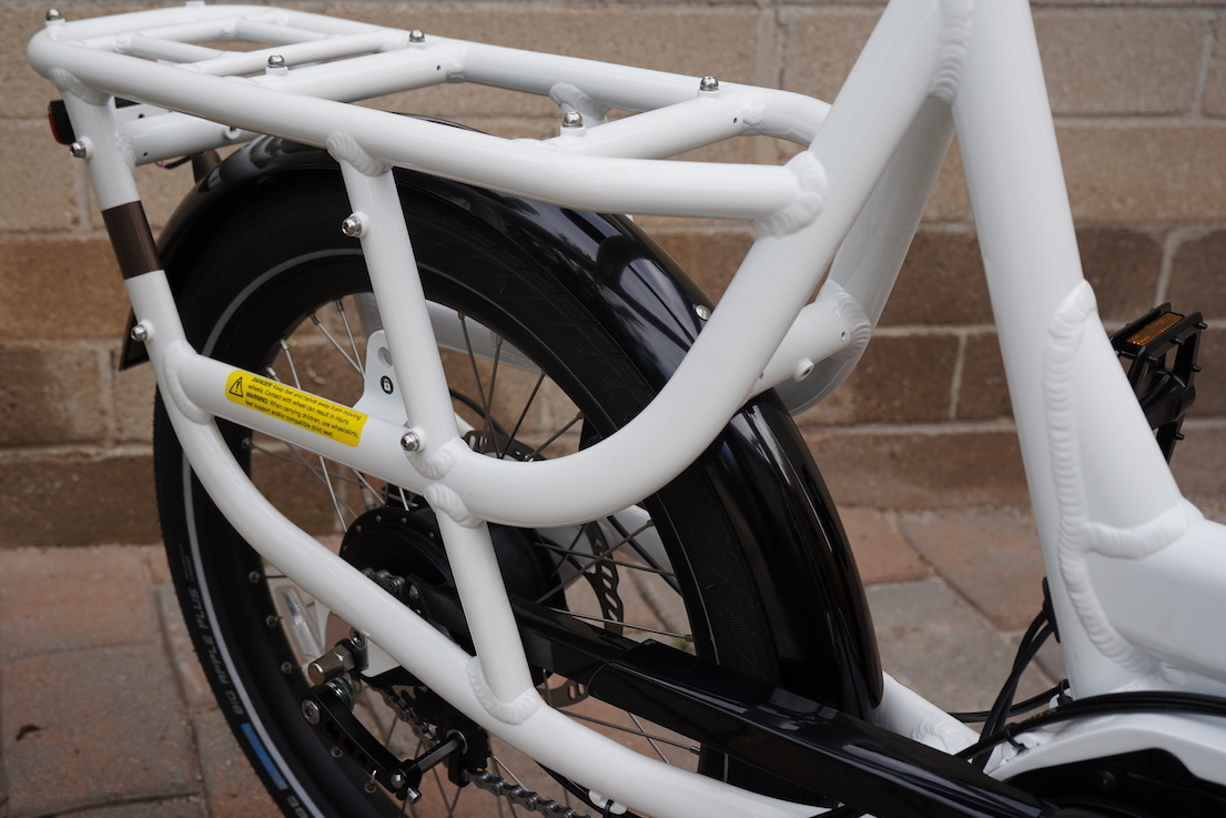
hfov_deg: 44.4
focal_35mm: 44
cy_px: 402
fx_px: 1499
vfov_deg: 30.5
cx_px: 553
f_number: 5.6
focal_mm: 38
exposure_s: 1/125
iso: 100
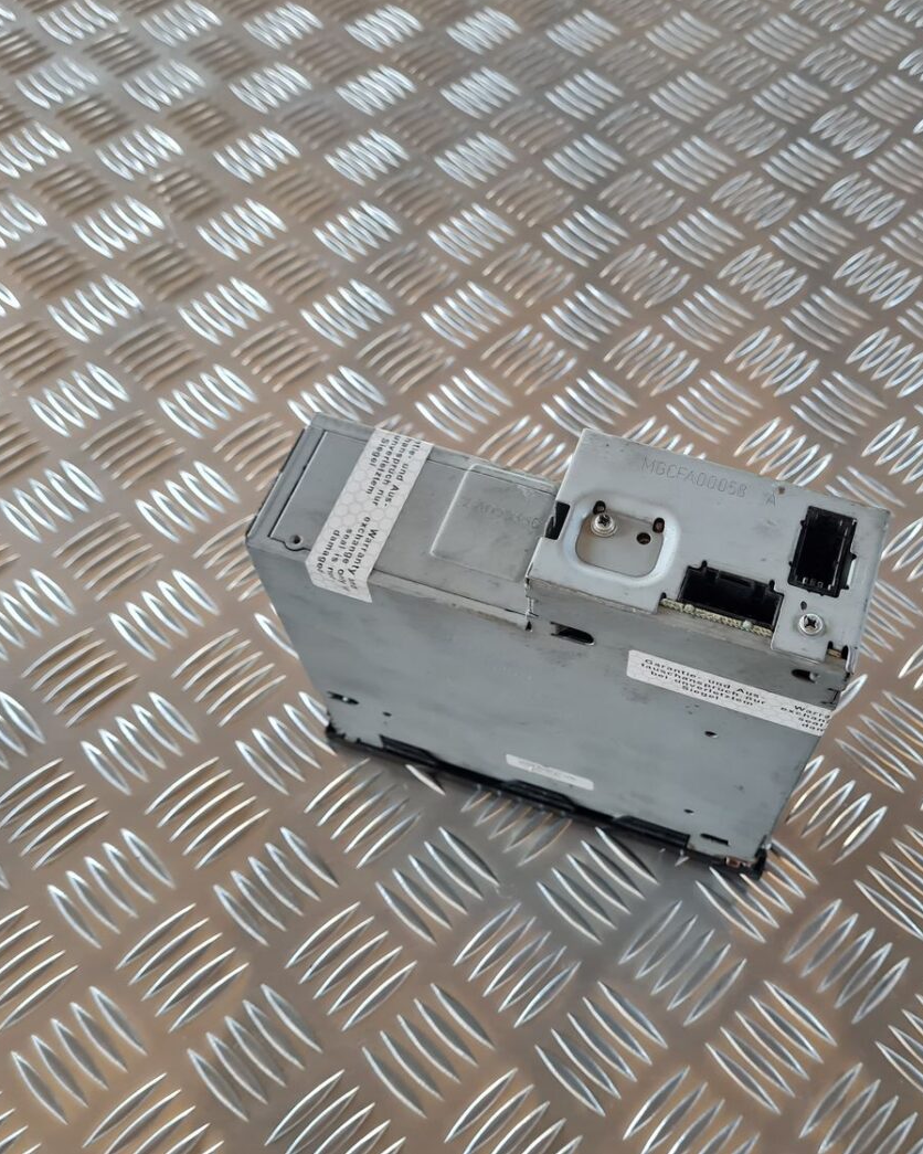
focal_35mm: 34
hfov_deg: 43.0
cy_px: 575
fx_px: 1161
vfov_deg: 52.8
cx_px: 573
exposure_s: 1/100
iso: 200
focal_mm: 5.4
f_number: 1.8
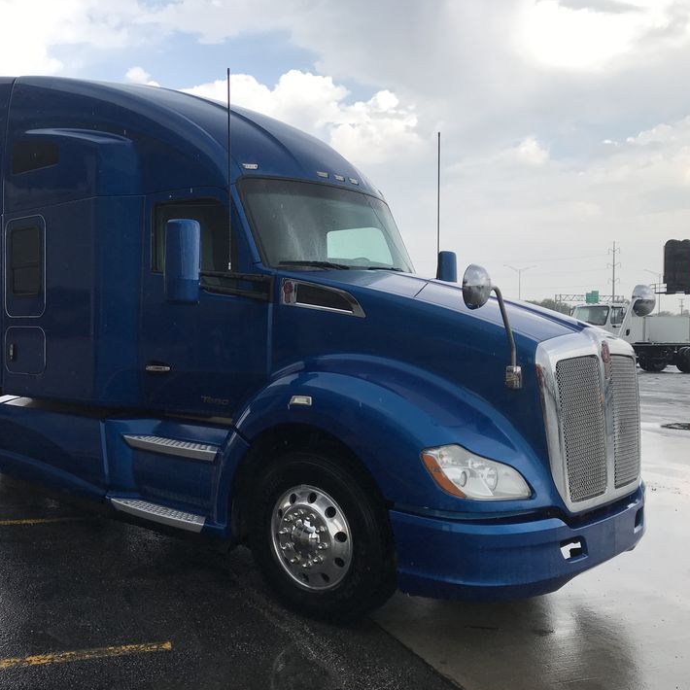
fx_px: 767
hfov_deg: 47.8
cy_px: 353
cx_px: 239
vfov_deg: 48.4
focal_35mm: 34
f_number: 1.8
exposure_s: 1/778
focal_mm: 3.99
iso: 20
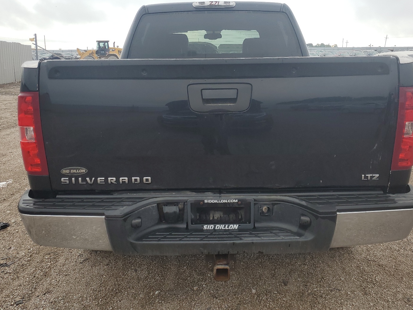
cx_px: 215
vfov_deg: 46.7
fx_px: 358
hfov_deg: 59.9
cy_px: 136
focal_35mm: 30
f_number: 1.5
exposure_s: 1/345
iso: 50
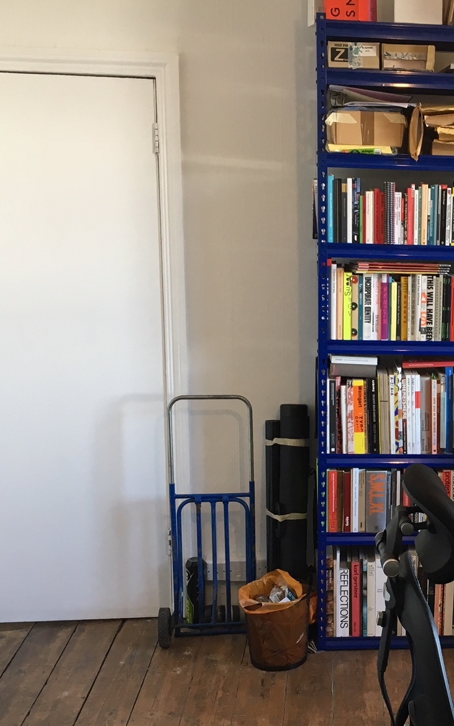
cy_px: 435
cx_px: 457
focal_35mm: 53
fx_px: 1049
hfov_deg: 23.4
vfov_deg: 38.0
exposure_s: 1/33
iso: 80
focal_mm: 4.15
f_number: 2.2
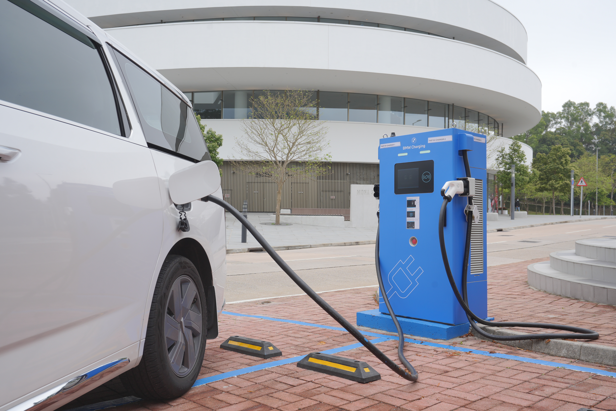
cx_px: 308
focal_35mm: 31
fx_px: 530
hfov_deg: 60.3
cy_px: 206
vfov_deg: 42.3
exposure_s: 1/160
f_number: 8
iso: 160
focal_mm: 31
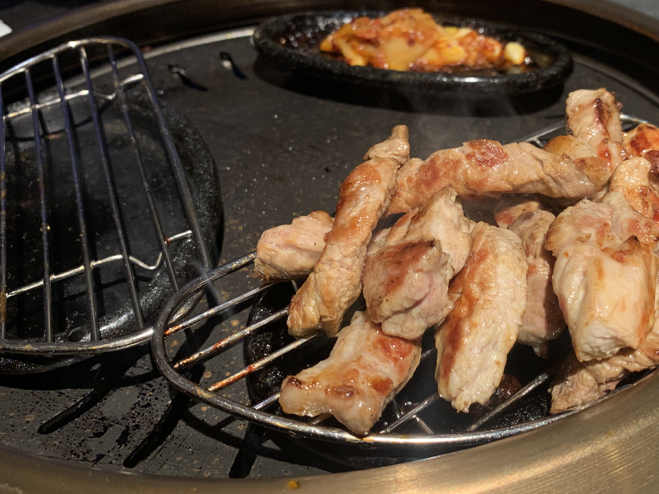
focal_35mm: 36
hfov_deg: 50.4
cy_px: 216
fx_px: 685
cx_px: 441
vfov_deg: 39.6
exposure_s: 1/60
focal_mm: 4.25
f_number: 1.8
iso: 125
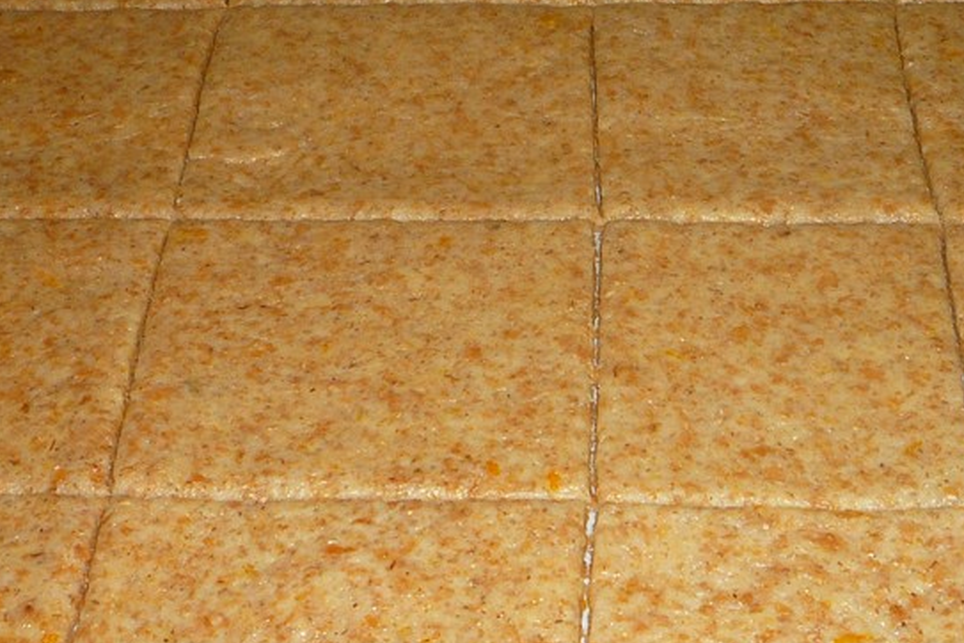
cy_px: 167
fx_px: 1928
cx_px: 582
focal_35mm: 72
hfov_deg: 28.0
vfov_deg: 18.8
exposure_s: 1/30
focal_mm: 5.8
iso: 100
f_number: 3.5
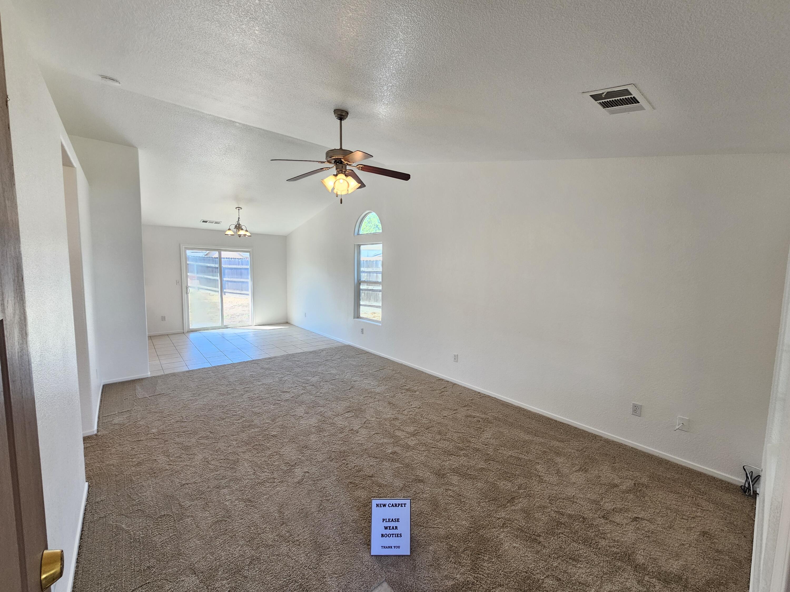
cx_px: 395
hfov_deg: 106.2
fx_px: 297
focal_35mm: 13
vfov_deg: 89.9
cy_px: 296
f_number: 2.2
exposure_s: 1/60
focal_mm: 2.2
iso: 64
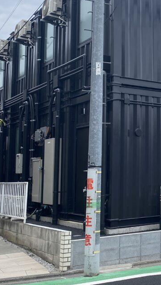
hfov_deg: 19.1
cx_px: 226
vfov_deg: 36.6
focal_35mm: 57
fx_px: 432
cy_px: 129
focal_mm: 4.25
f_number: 1.8
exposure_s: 1/1316
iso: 32
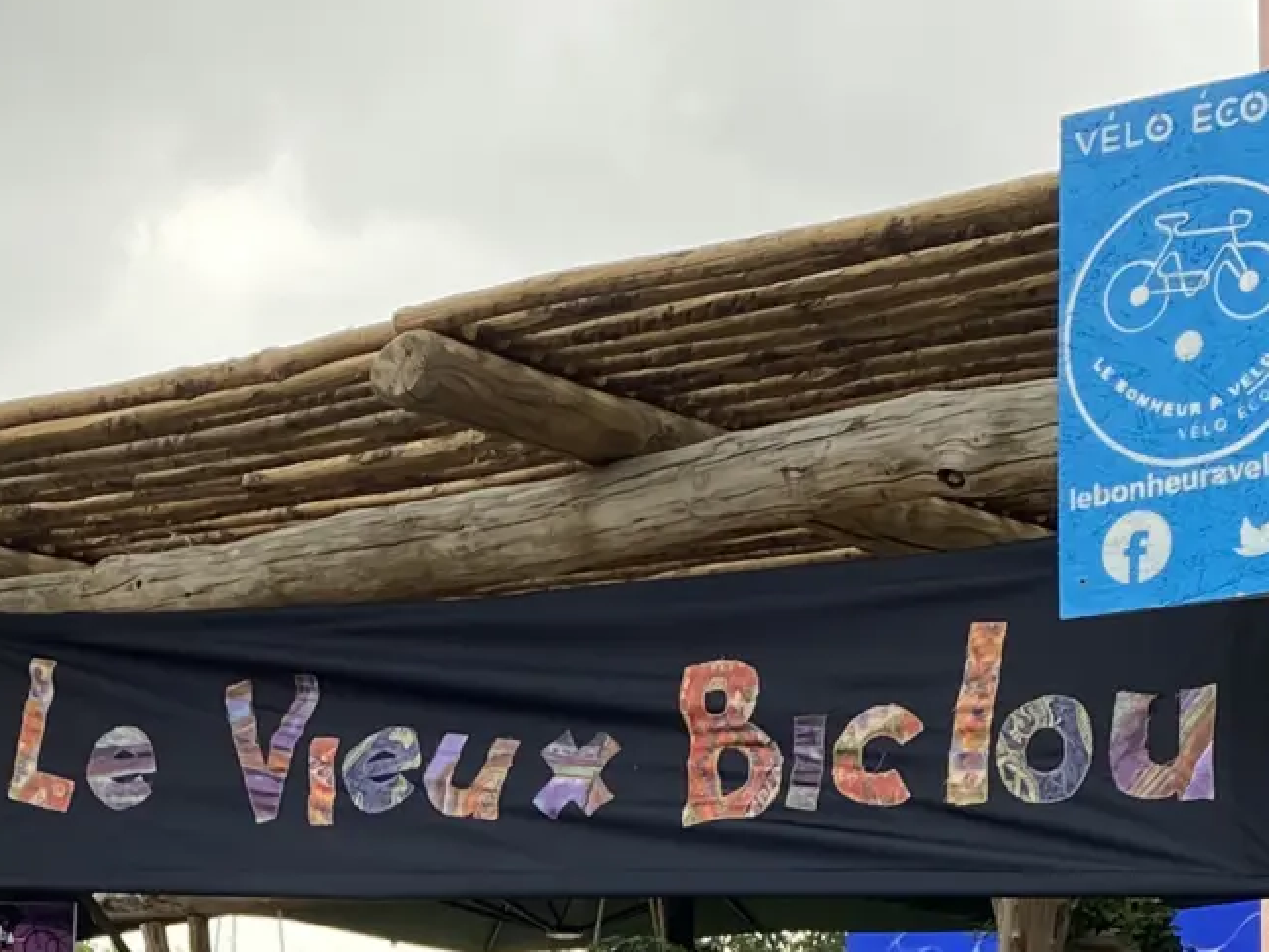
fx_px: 3777
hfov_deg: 19.0
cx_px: 389
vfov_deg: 13.6
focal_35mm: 103
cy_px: 1376
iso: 32
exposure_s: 1/142
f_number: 1.8
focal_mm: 4.25
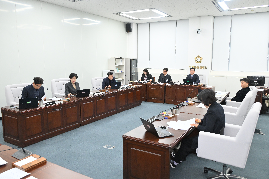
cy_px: 90
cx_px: 134
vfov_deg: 43.6
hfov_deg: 61.9
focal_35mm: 30
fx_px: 224
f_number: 6.3
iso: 4000
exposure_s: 1/250
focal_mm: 30
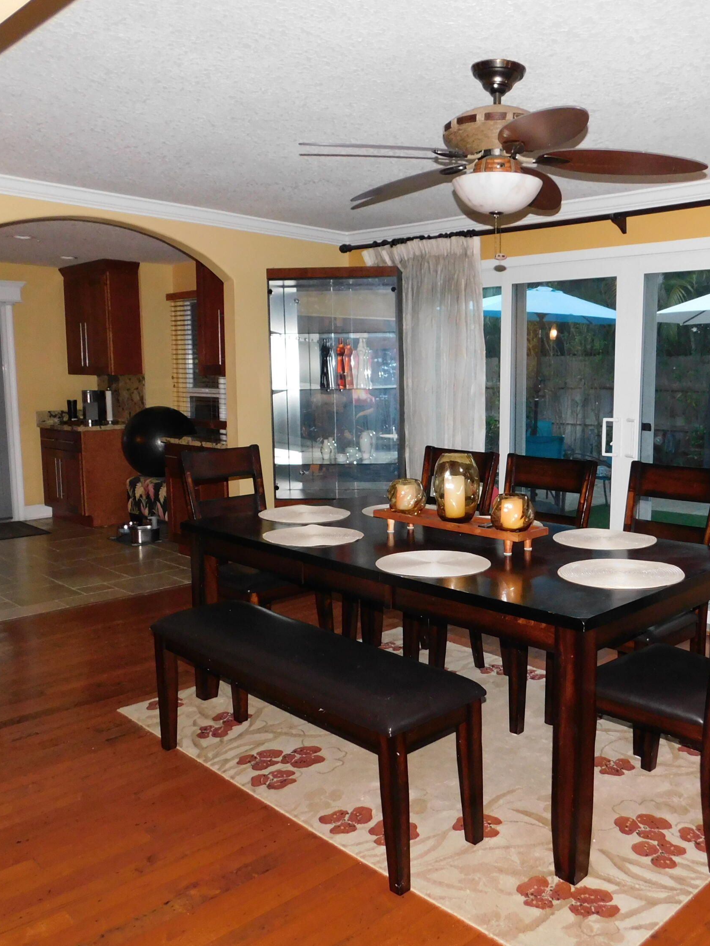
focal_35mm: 31
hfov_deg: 45.0
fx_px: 848
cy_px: 471
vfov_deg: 58.4
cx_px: 446
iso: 360
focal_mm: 4
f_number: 3
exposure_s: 1/30
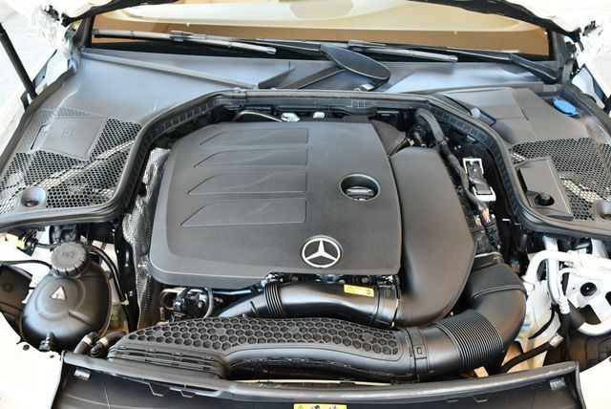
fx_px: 612
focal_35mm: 36
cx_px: 306
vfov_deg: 36.9
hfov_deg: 53.1
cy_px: 204
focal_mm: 18
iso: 800
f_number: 3.5
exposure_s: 1/200
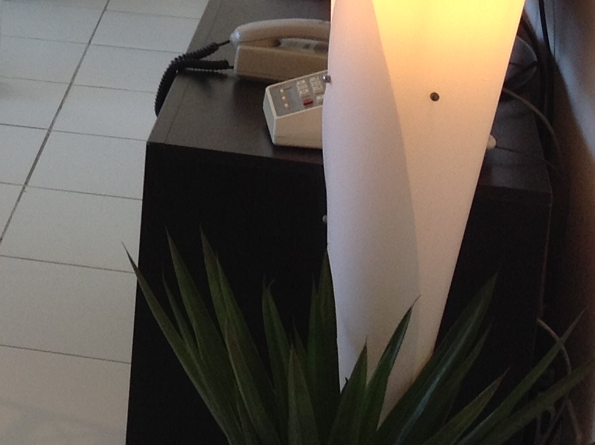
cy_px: -72
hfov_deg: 15.6
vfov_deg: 12.2
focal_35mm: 119
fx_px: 2042
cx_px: -232
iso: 50
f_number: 2.4
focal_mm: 4.28
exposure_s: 1/121
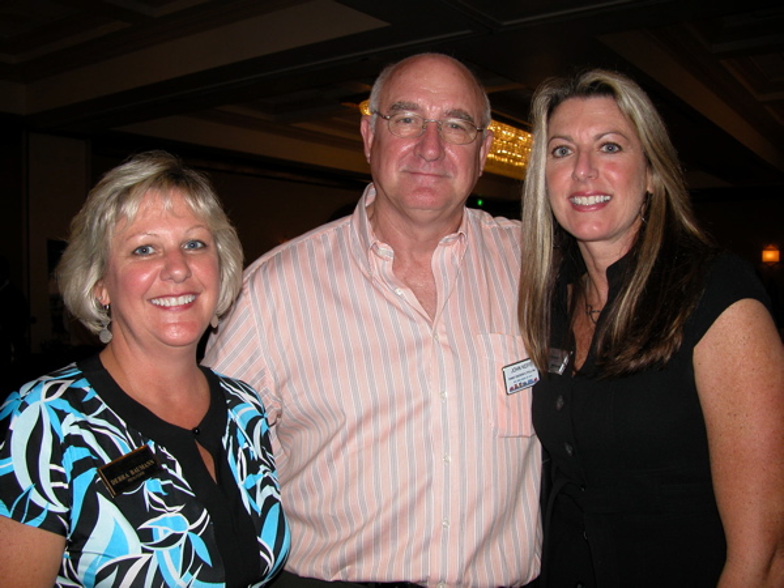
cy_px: 294
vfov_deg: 40.7
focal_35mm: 35
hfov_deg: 52.6
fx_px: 793
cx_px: 392
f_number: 2.8
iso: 100
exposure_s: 1/60
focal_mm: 8.9
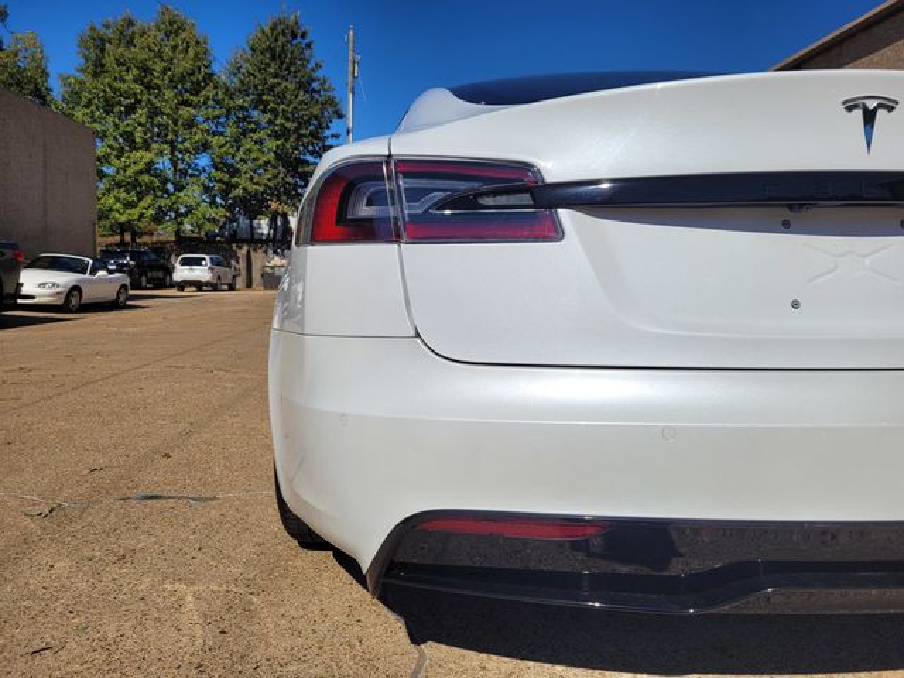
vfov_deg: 53.1
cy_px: 339
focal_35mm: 26
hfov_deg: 67.3
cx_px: 452
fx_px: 679
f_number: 1.8
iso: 40
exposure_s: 1/7158
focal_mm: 5.4
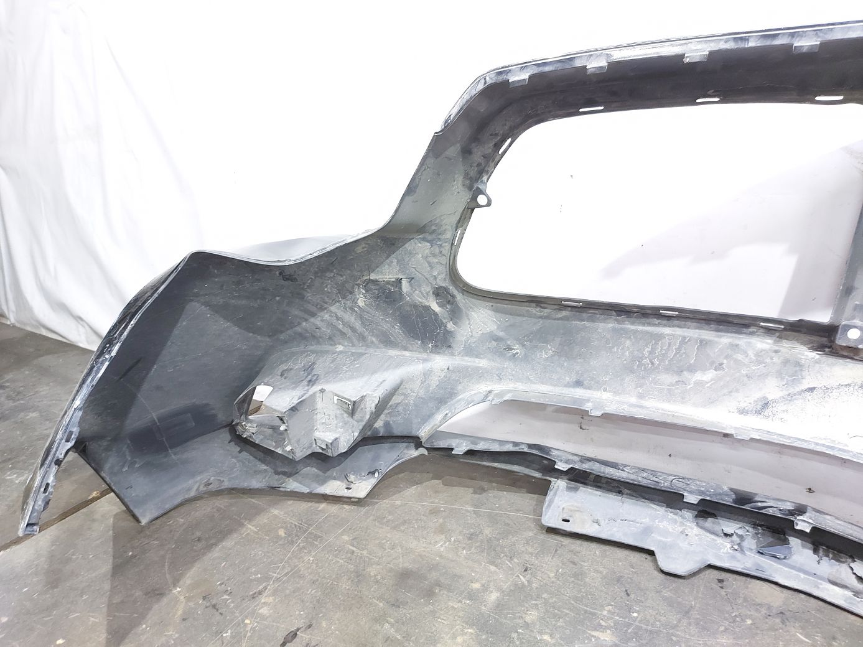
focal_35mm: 24
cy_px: 324
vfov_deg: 56.8
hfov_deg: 71.6
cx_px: 432
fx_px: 598
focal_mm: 5.23
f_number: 1.8
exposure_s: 1/25
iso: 500
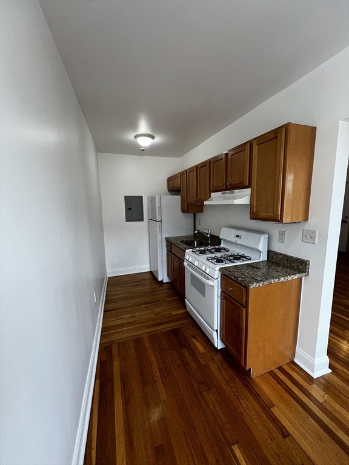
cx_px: 174
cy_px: 232
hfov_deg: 89.9
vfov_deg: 106.2
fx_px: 175
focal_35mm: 13
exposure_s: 1/120
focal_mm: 1.57
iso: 125
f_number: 1.8
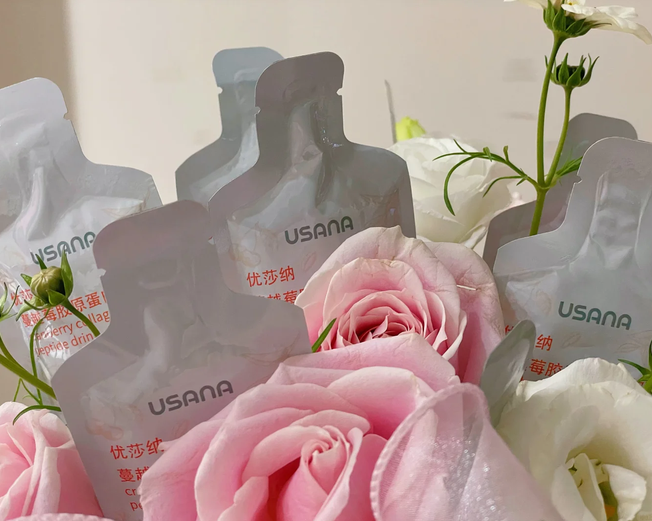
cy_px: 264
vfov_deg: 27.6
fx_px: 1061
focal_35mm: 55
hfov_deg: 34.1
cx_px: 313
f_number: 2
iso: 160
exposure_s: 1/100
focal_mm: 6
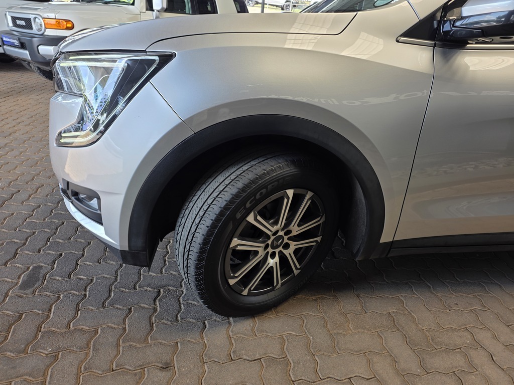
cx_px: 257
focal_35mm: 23
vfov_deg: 58.9
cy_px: 192
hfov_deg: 73.9
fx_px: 342
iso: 20
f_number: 1.7
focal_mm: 6.25
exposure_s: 1/100
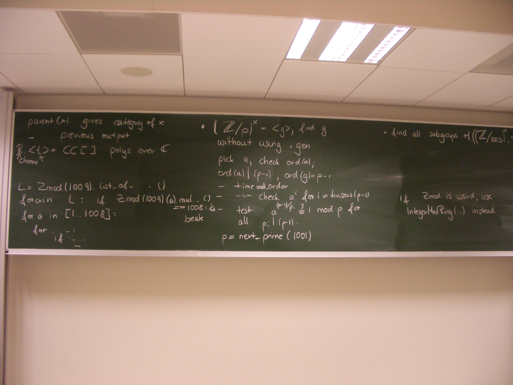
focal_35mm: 35
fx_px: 519
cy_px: 192
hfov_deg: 52.6
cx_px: 256
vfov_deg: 40.7
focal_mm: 5.8
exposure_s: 1/20
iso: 200
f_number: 2.6
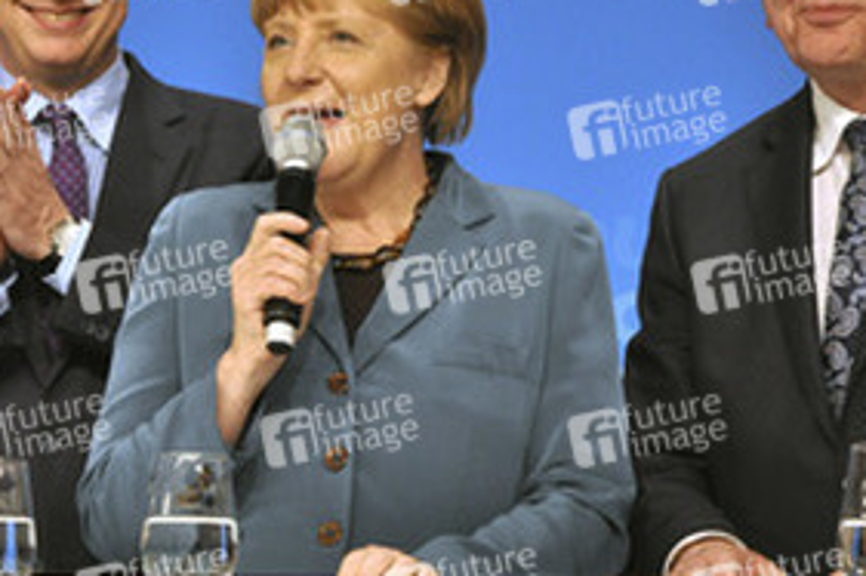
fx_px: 4924
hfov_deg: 10.1
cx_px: 381
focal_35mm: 205
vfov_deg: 6.7
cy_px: 200
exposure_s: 1/160
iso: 1600
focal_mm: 85
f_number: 8
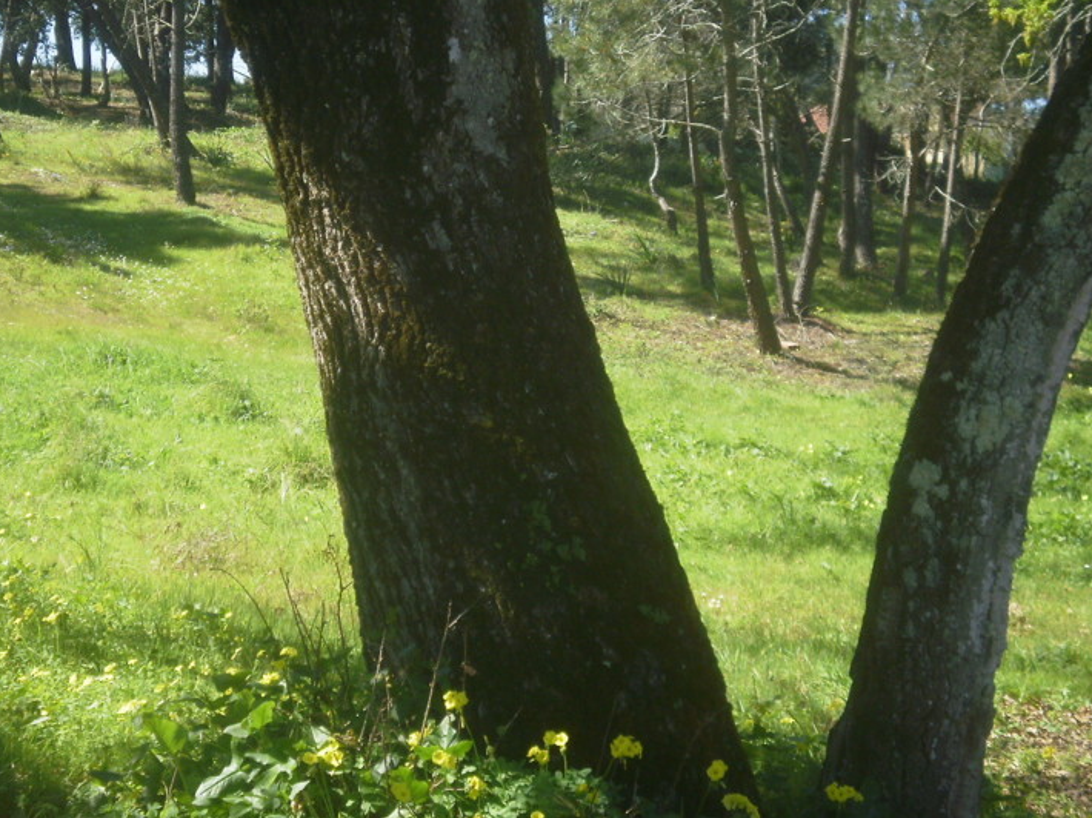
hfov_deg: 28.1
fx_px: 2176
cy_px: 280
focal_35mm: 69
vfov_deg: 21.2
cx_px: 428
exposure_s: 1/320
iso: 100
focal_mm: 9.05
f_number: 3.8
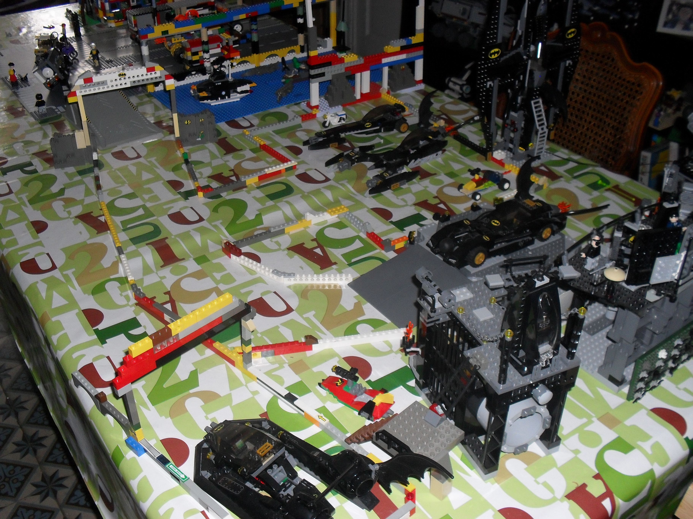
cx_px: 346
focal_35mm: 35
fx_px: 701
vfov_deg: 40.7
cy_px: 260
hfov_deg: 52.6
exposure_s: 1/45
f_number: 3.2
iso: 200
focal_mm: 6.3
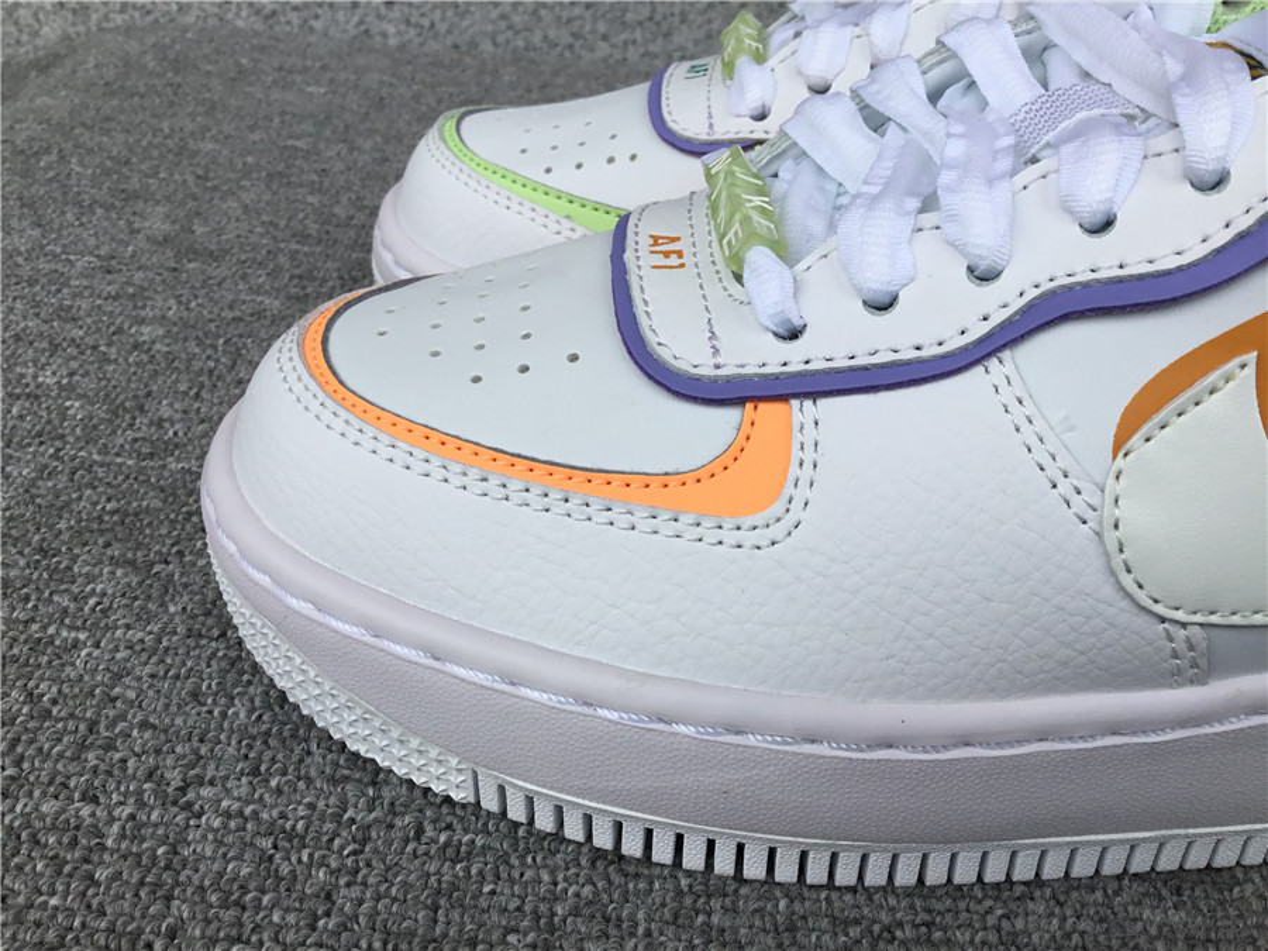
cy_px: 476
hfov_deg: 58.4
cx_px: 634
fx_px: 1136
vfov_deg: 45.4
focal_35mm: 31
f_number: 2.4
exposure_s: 1/181
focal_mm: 3.3
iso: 25
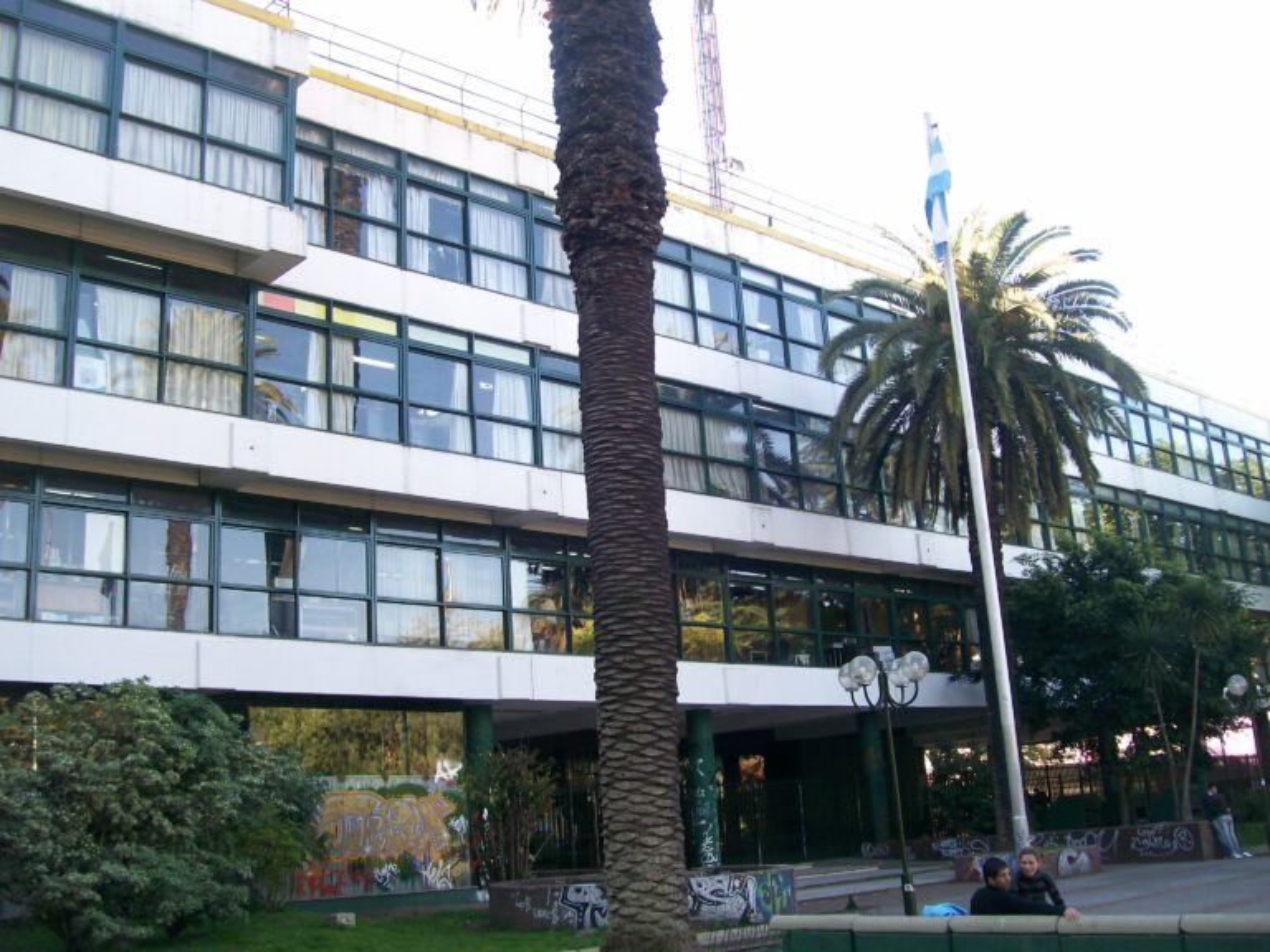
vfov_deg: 39.7
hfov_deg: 51.4
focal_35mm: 36
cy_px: 476
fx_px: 1321
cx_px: 635
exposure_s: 1/132
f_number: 2.7
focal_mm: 6
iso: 80
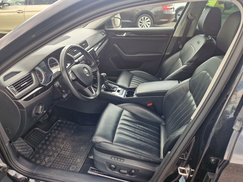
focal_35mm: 23
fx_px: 161
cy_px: 91
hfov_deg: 73.9
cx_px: 122
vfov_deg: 58.9
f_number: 1.8
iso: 50
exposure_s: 1/180
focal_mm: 5.4
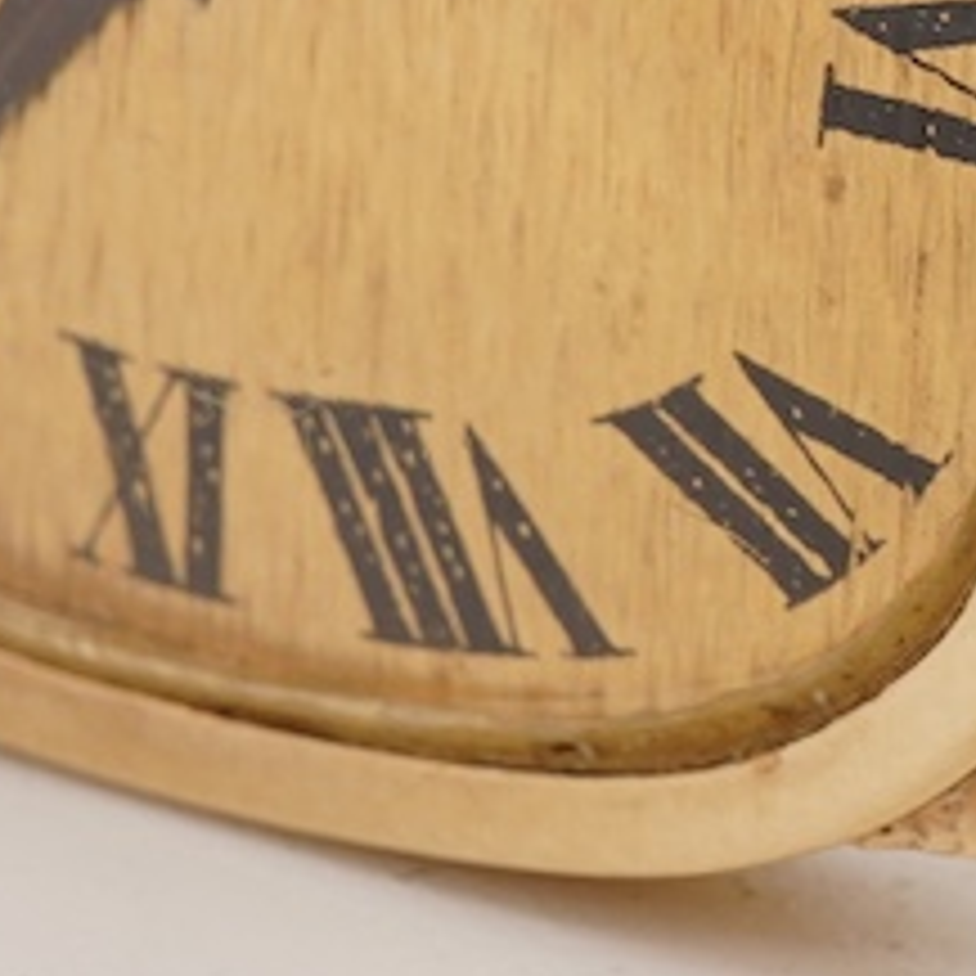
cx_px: 954
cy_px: -90
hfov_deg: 6.3
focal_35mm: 278
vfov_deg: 6.3
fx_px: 8868
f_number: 22
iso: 160
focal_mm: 30
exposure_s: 1/160
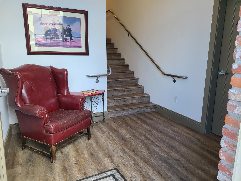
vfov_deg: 53.1
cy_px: 90
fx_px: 181
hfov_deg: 67.3
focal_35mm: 26
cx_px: 120
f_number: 1.8
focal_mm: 5.4
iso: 50
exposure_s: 1/60
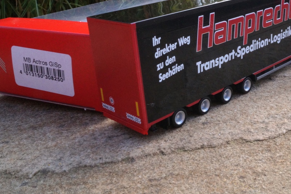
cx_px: 210
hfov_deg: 40.2
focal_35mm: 48
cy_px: 54
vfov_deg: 27.7
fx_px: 388
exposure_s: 1/60
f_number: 22
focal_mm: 22
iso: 1000
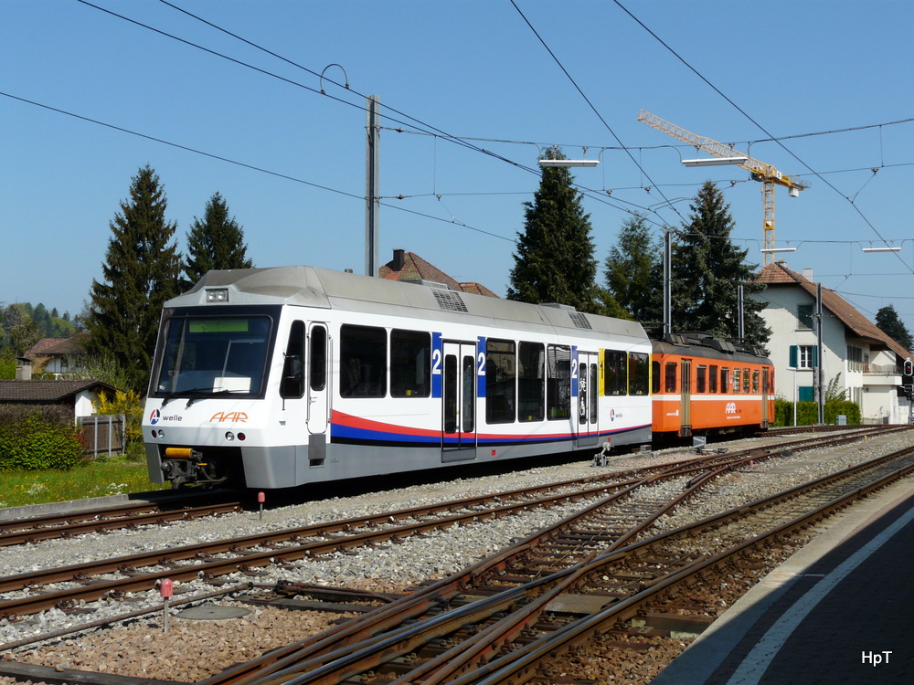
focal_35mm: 46
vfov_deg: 31.5
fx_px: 1215
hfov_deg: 41.2
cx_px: 457
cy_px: 342
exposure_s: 1/500
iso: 100
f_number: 6.3
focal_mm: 7.5
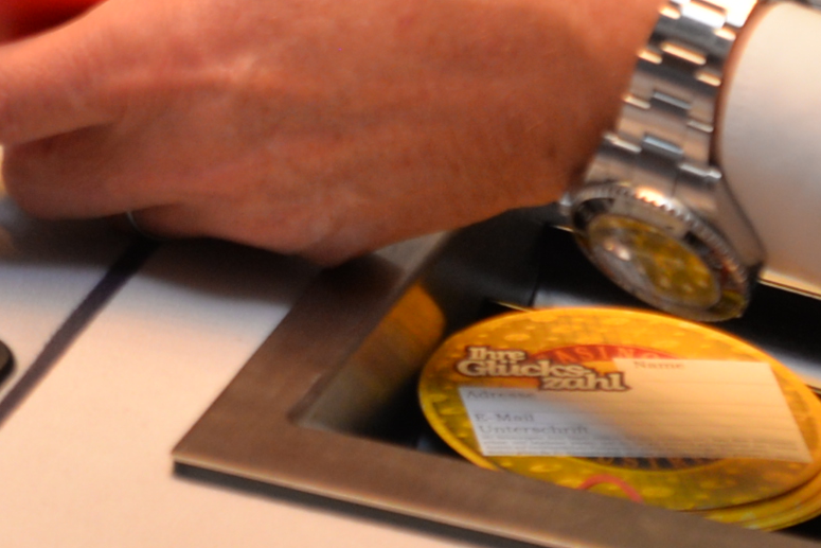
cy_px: -540
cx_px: -403
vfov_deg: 4.2
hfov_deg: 6.2
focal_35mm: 326
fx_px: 7436
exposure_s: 1/60
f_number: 4.2
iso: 500
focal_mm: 56
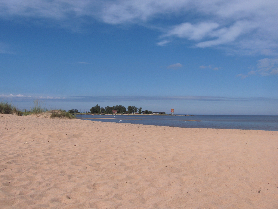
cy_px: 104
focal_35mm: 39
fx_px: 314
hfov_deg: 47.8
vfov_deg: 36.9
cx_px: 139
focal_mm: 8
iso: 100
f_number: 4.8
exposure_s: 1/901
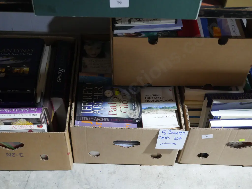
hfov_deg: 41.2
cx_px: 126
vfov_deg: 31.5
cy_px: 94
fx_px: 335
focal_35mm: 46
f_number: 5.1
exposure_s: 1/60
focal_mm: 23
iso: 2000
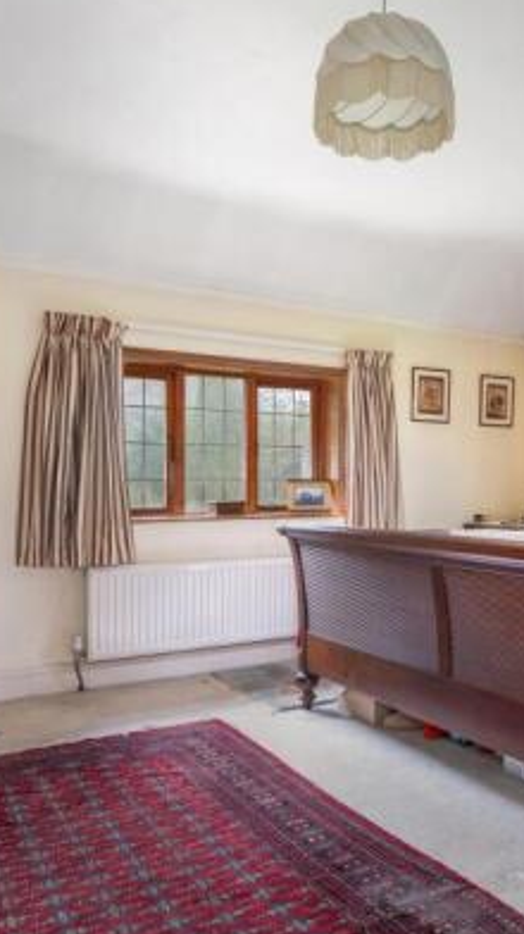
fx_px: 693
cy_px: 487
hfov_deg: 40.1
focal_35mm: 28
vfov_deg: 67.9
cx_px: 403
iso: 640
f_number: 10
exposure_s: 2.5
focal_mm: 16
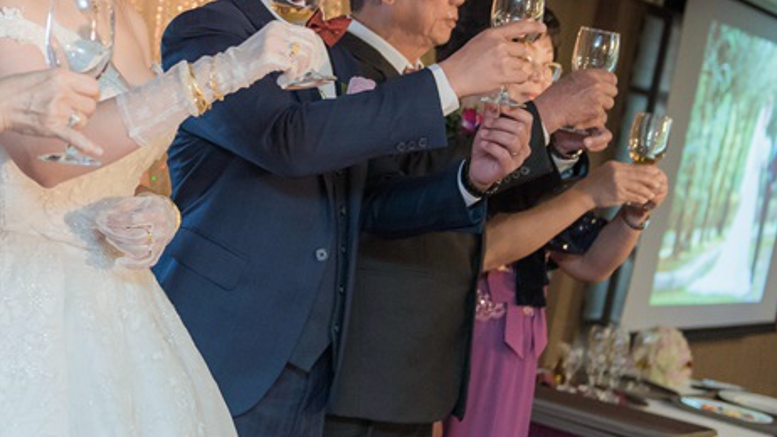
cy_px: 71
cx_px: 29
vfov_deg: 12.9
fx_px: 1916
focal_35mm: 93
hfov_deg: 22.2
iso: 1600
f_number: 3.2
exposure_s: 1/200
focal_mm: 40
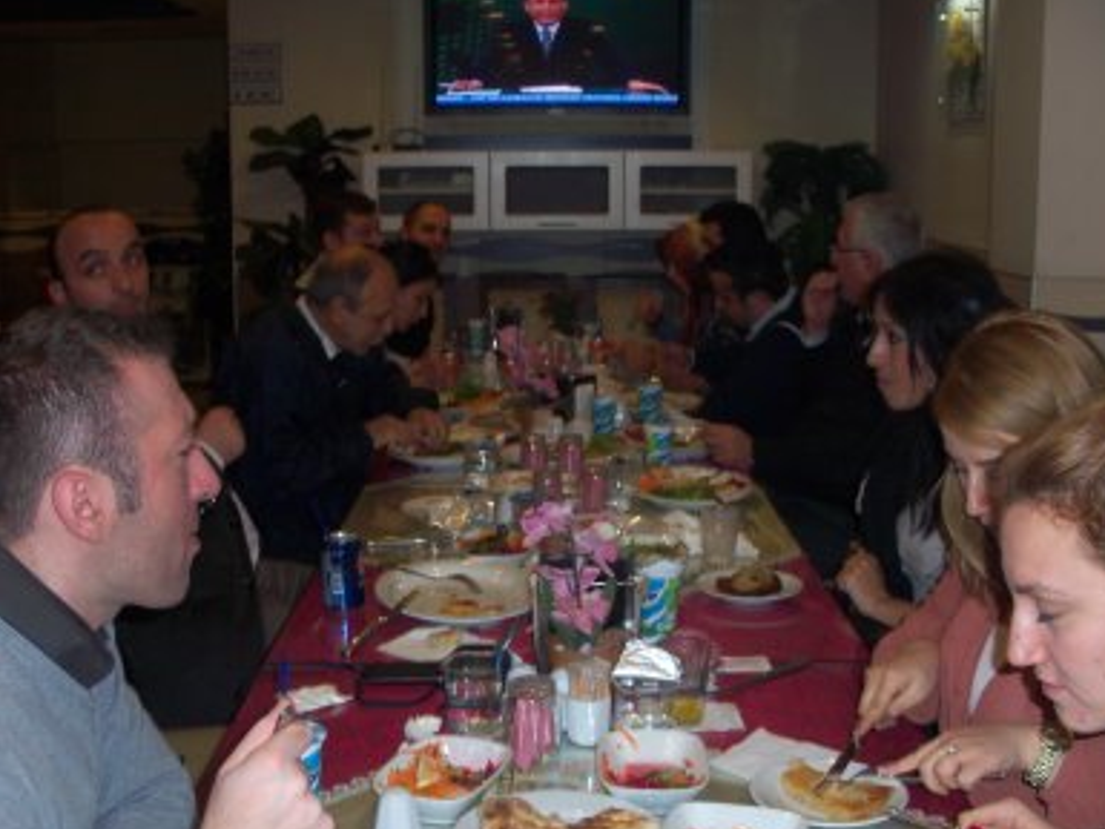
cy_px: 495
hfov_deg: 42.9
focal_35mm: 44
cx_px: 554
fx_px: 1405
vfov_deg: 32.8
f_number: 3
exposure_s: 1/30
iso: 100
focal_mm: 6.3
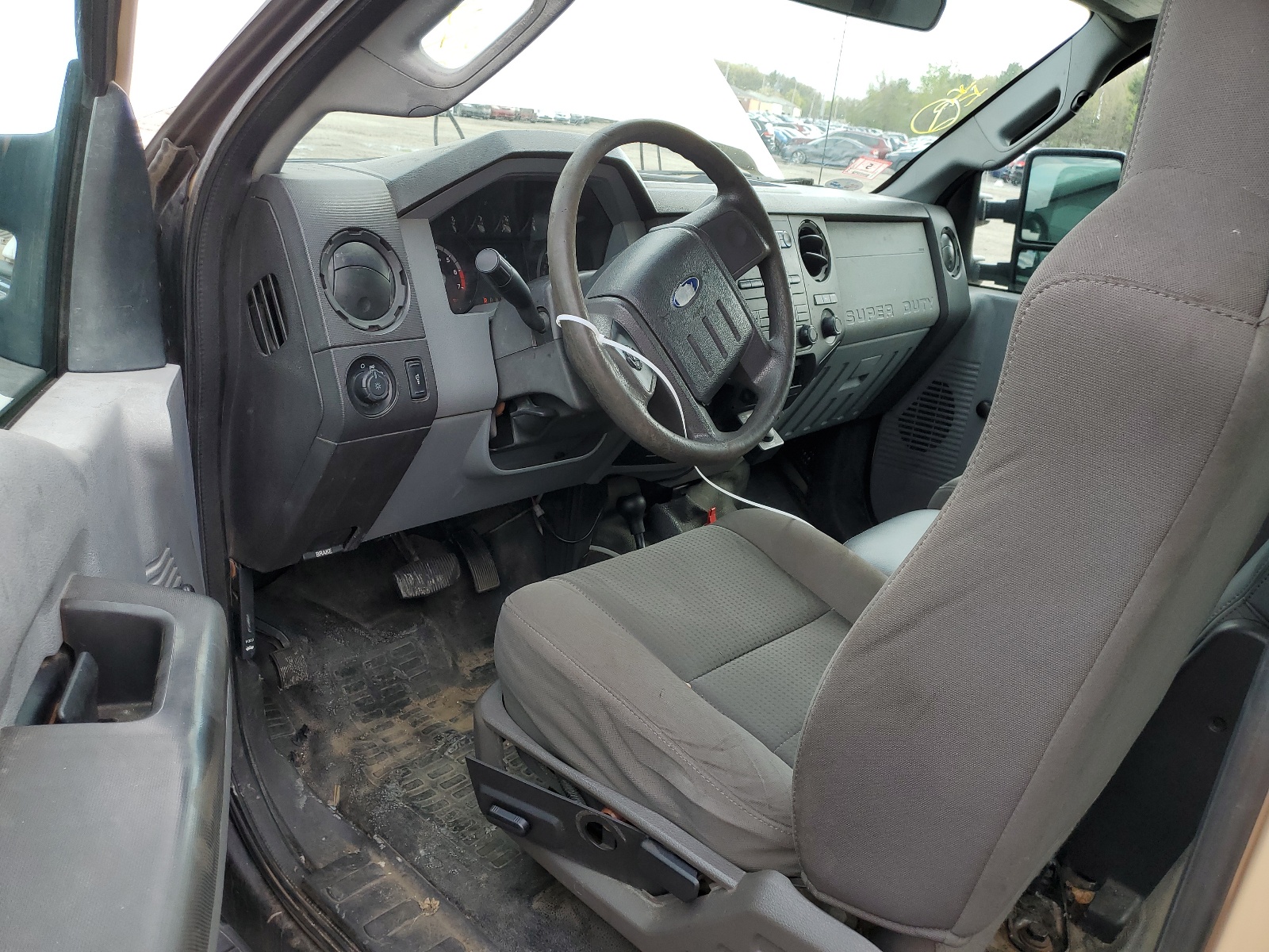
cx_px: 634
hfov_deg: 67.3
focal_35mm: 26
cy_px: 476
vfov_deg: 53.1
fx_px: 953
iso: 50
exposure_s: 1/370
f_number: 1.5
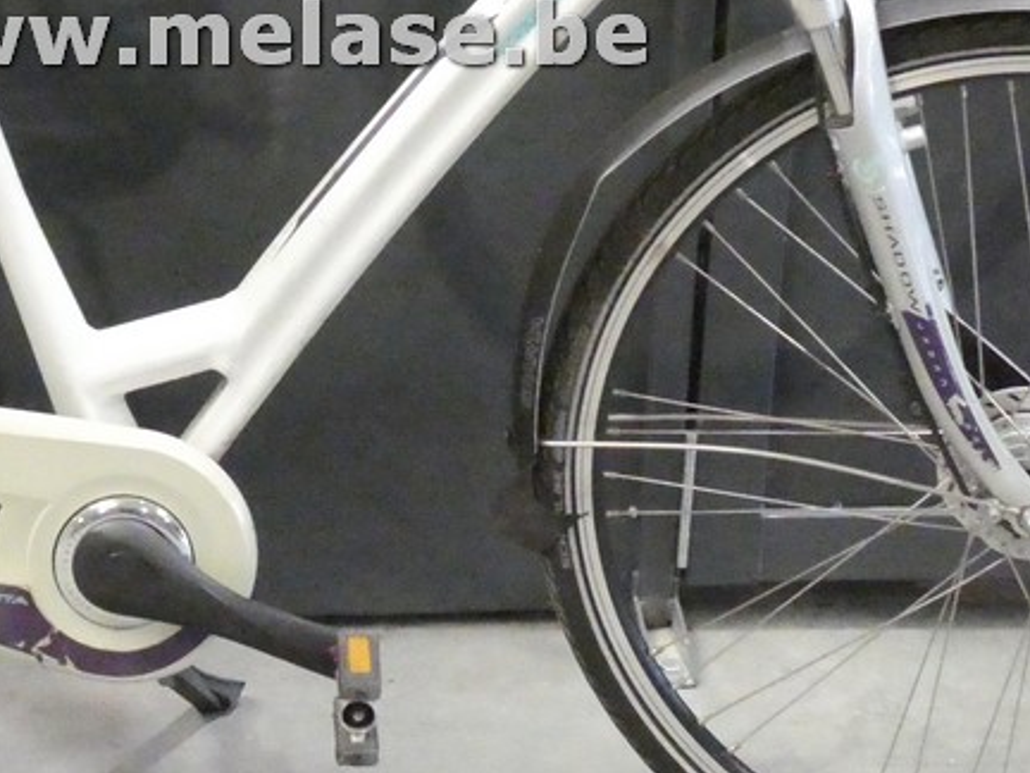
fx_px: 3749
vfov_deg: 11.7
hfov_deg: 15.6
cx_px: 258
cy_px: 33
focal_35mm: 126
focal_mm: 9
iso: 3200
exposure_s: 1/125
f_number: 4.1
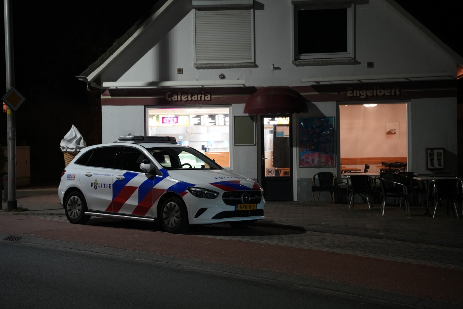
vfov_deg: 19.5
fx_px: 900
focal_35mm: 70
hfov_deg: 28.8
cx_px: 232
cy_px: 154
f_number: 2.8
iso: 1600
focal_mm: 70
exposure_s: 1/25
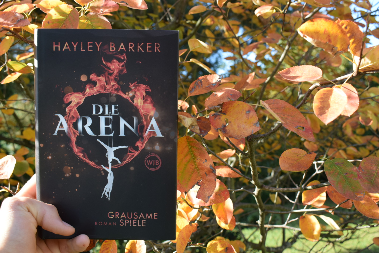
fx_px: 395
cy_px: 126
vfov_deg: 35.5
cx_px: 190
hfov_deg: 51.3
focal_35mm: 38
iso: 400
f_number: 7.1
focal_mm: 25
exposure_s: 1/200
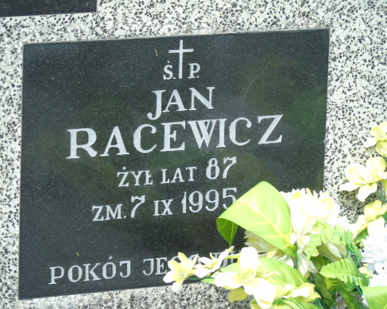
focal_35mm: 222
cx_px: 187
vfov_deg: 7.0
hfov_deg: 8.7
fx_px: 2541
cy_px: 155
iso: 80
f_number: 4.7
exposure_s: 1/125
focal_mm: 38
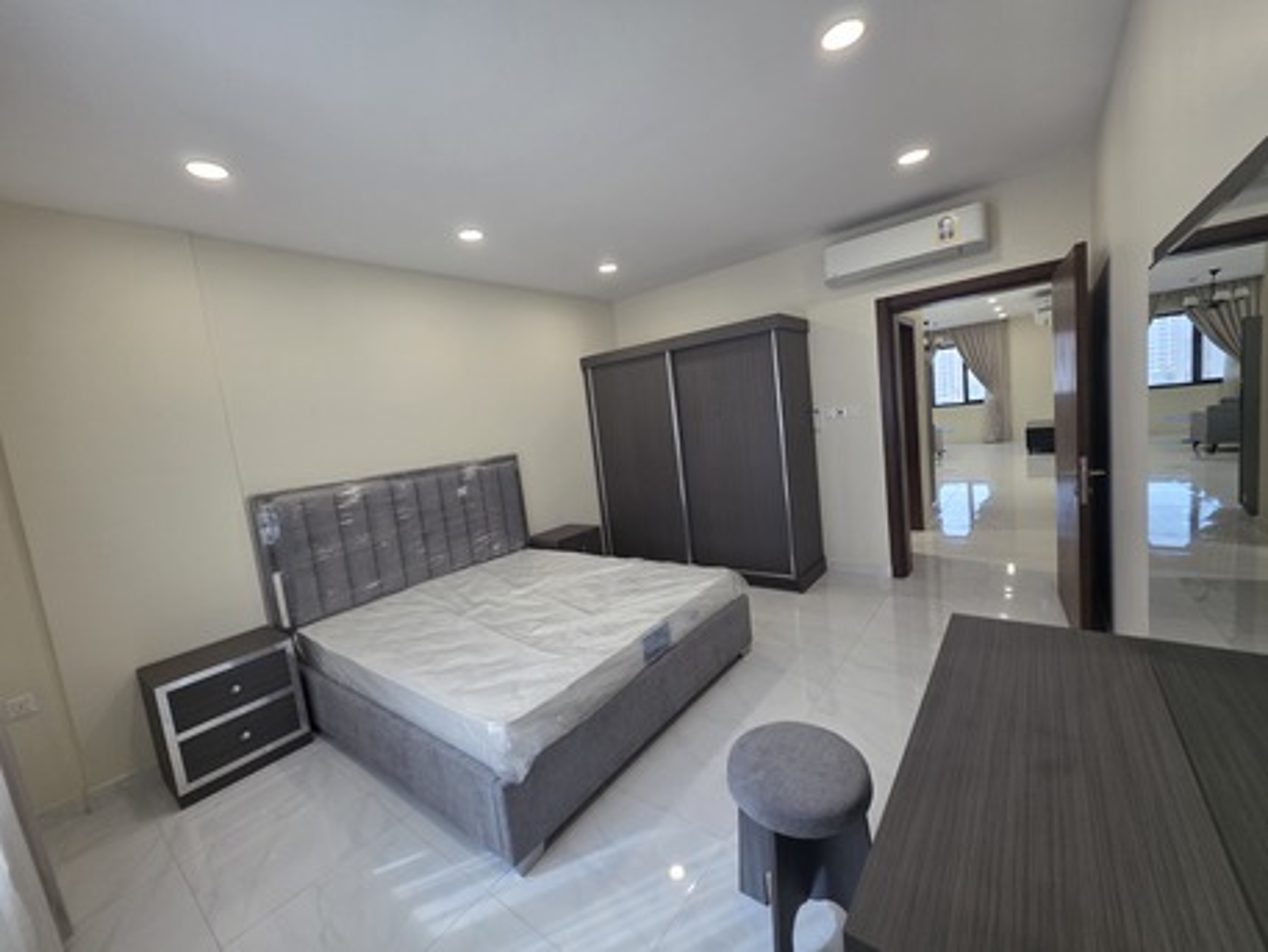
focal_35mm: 13
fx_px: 476
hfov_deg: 106.2
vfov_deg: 89.9
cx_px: 634
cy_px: 476
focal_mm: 2.2
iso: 100
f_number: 1.9
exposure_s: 1/100
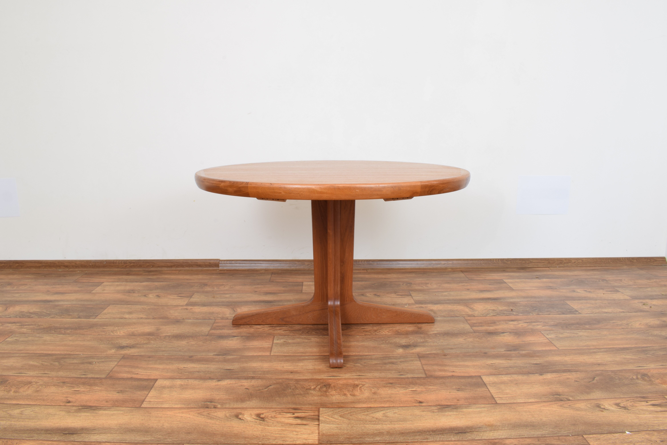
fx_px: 500
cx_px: 334
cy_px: 222
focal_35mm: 27
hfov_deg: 67.4
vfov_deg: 47.9
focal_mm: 18
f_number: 22
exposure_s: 4
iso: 100
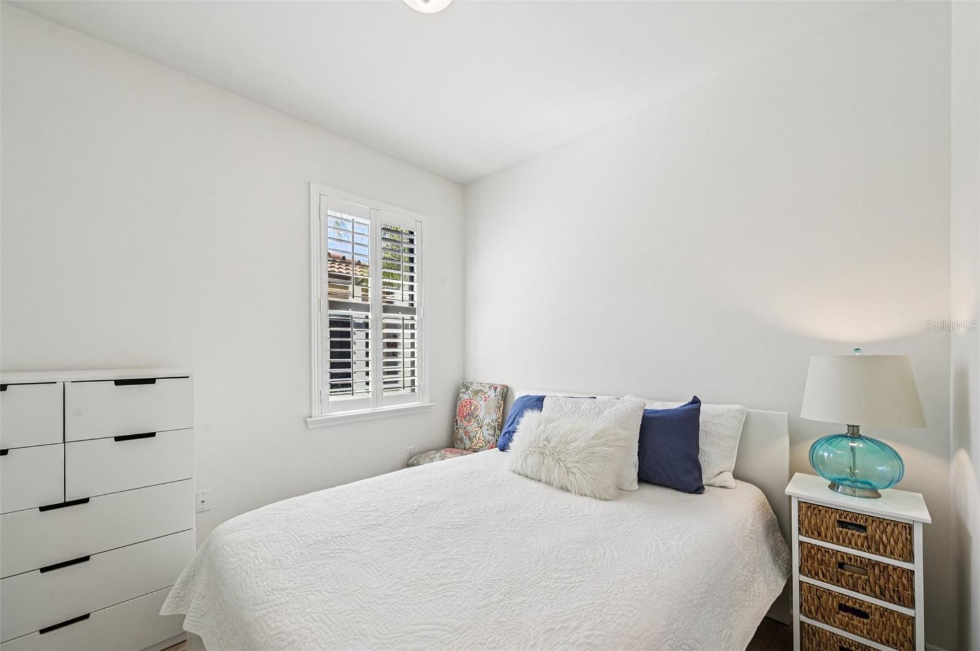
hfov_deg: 104.3
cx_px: 490
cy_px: 326
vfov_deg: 81.1
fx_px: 381
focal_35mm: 14
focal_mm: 14
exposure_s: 1/160
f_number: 8
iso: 400
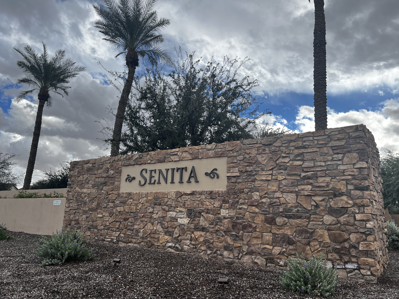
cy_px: 150
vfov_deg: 53.1
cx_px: 200
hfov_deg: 67.3
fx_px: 300
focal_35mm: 26
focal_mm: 5.7
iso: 50
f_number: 1.5
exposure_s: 1/1575
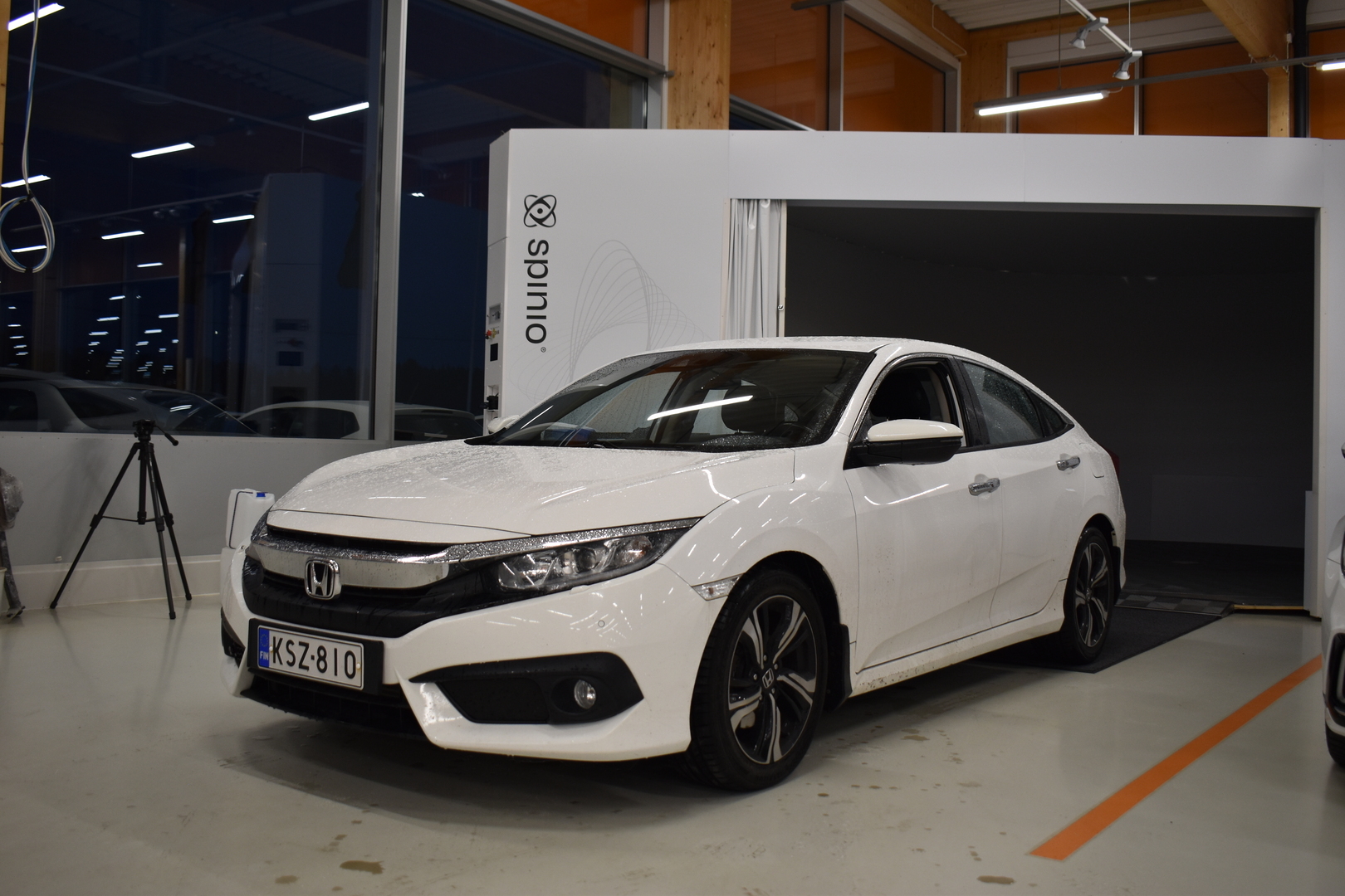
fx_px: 1233
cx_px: 672
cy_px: 448
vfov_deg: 40.0
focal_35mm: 33
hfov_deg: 57.2
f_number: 4.8
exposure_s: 1/90
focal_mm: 22
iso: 400
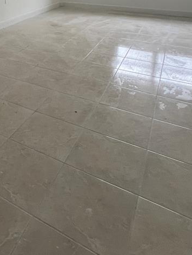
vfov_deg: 48.8
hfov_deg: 38.0
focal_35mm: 33
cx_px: -2
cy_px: 20
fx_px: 244
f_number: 1.8
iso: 200
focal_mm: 1.57
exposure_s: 1/60
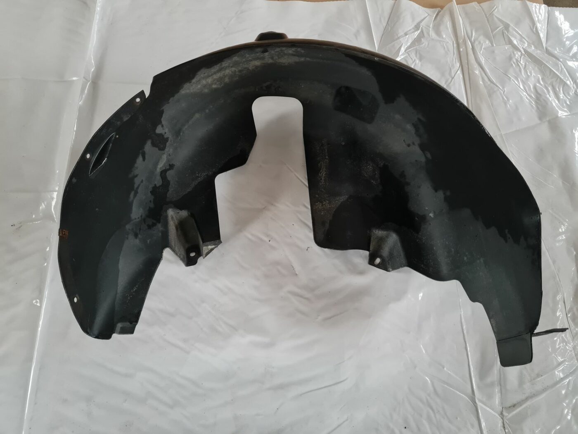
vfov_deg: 53.1
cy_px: 217
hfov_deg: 67.3
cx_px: 289
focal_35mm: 26
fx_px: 434
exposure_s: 1/33
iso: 640
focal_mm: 5.4
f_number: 1.8
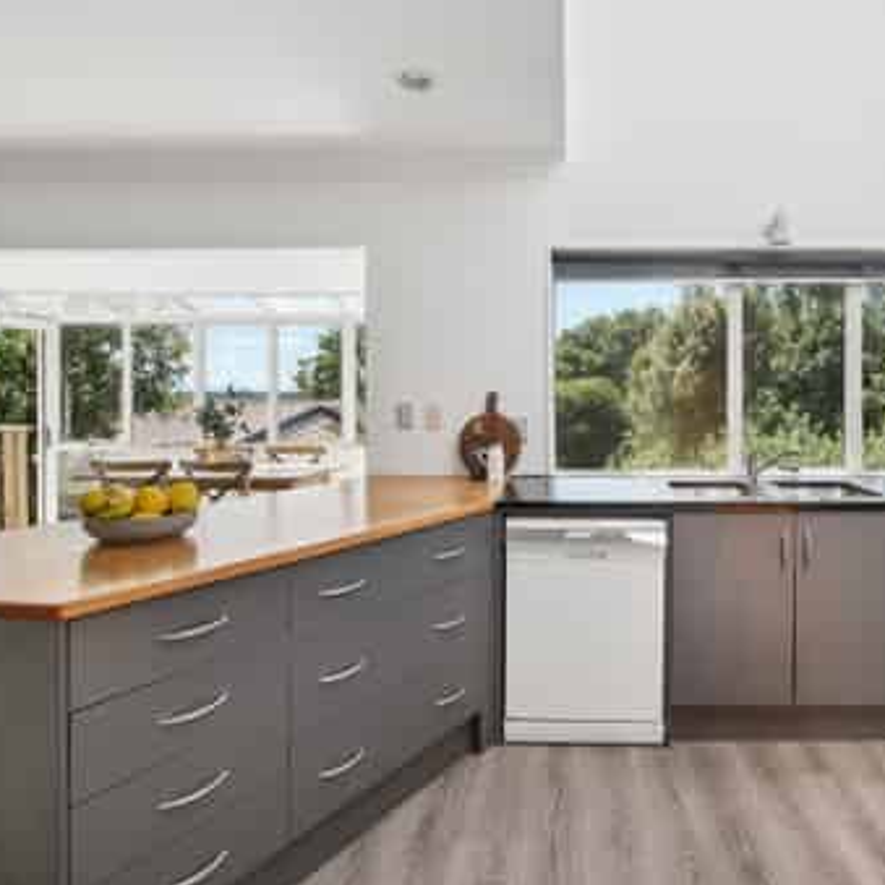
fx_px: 521
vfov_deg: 80.7
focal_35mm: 18
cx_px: 565
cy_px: 435
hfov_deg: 78.9
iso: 320
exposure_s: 1/320
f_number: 5
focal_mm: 7
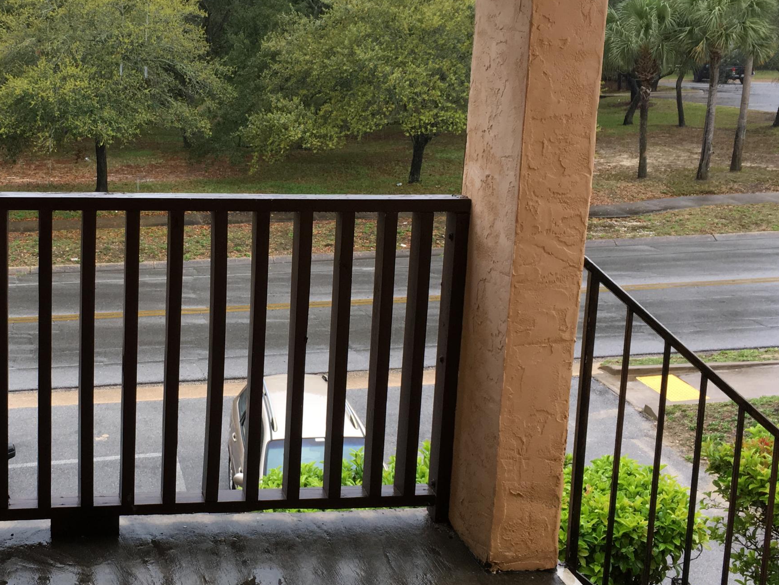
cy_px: 233
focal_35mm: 50
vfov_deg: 29.0
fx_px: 1125
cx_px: 218
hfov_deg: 37.5
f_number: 2.2
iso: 40
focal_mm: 4.15
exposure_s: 1/120
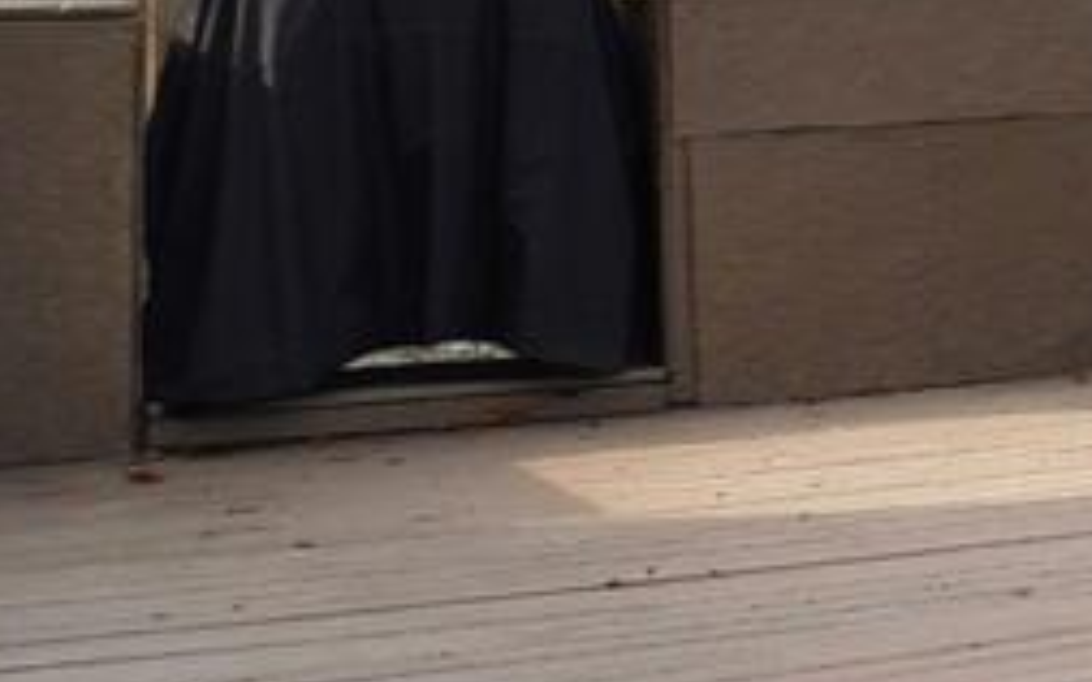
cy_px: 26
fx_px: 3600
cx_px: 2961
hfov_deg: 12.0
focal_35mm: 121
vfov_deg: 10.7
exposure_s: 1/4000
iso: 100
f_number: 5.6
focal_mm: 10
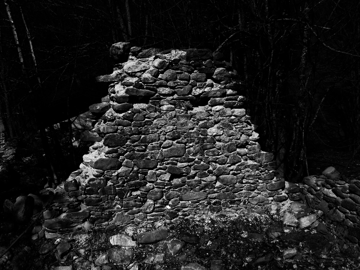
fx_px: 426
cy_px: 135
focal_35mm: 41
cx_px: 180
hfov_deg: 45.8
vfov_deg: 35.1
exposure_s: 1/1000
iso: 125
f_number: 8.4
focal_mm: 7.3
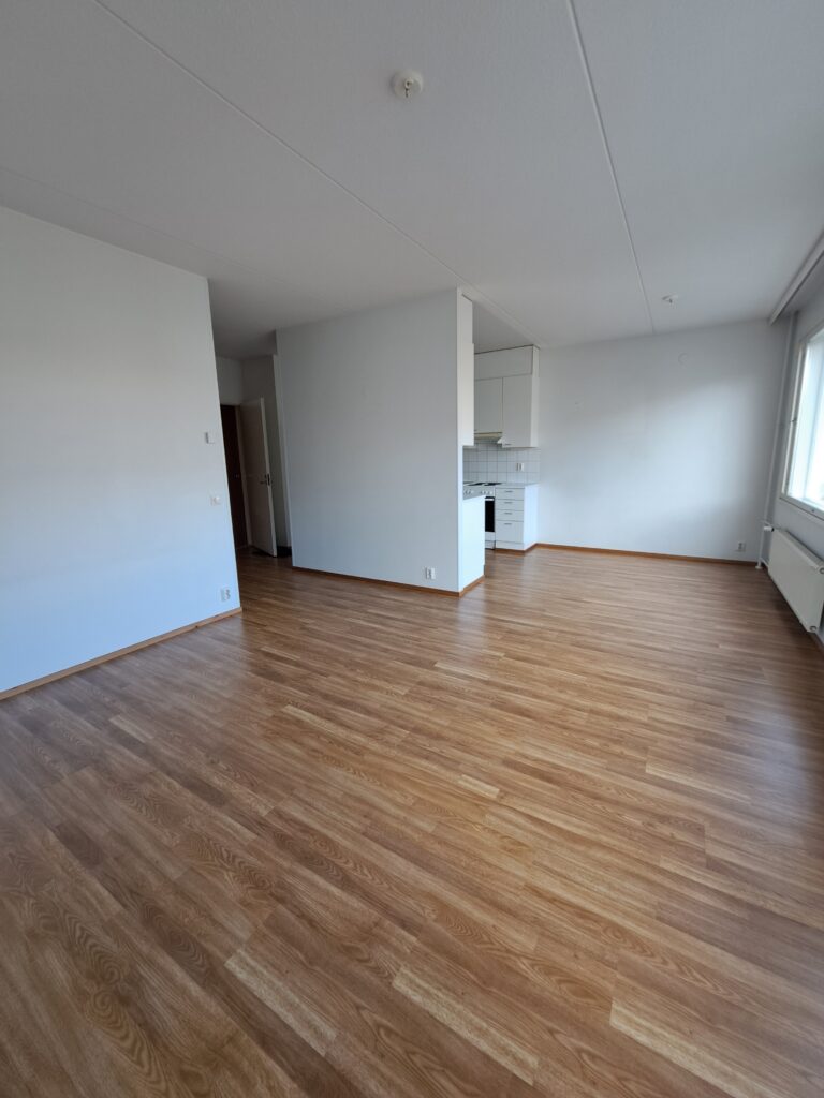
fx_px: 413
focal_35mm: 13
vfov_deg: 106.2
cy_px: 549
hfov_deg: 89.9
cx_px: 412
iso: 100
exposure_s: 1/50
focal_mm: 1.74
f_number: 2.2
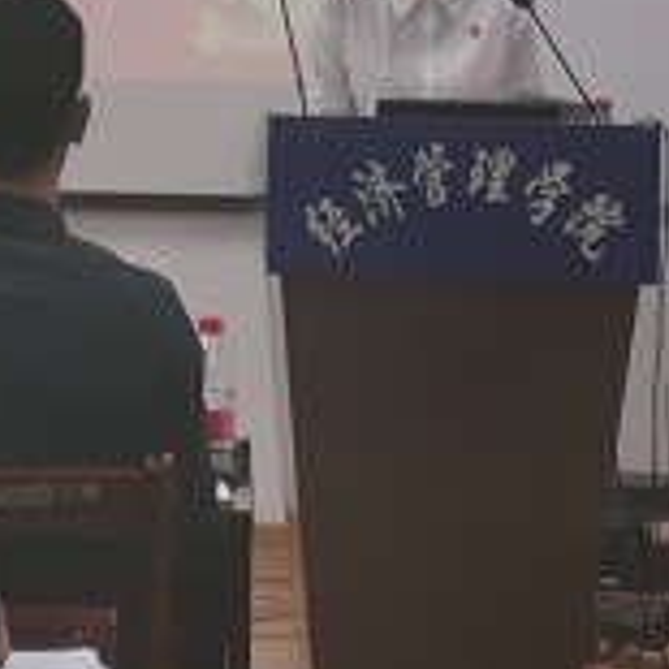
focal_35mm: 195
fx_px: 4264
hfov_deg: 8.9
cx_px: -73
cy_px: -233
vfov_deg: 8.8
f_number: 1.8
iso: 100
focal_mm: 5.58
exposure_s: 1/100
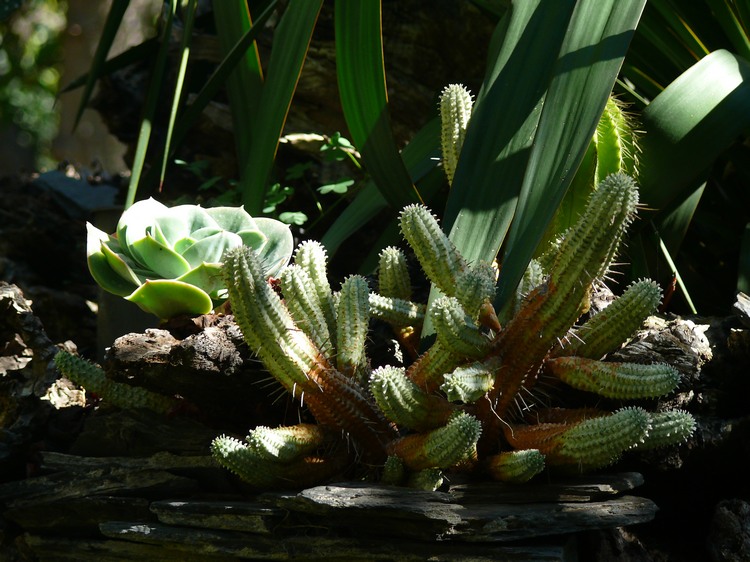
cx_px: 375
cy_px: 281
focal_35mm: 186
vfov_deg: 8.0
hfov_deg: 10.6
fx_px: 4029
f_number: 3.6
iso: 100
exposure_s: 1/80
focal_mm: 39.4
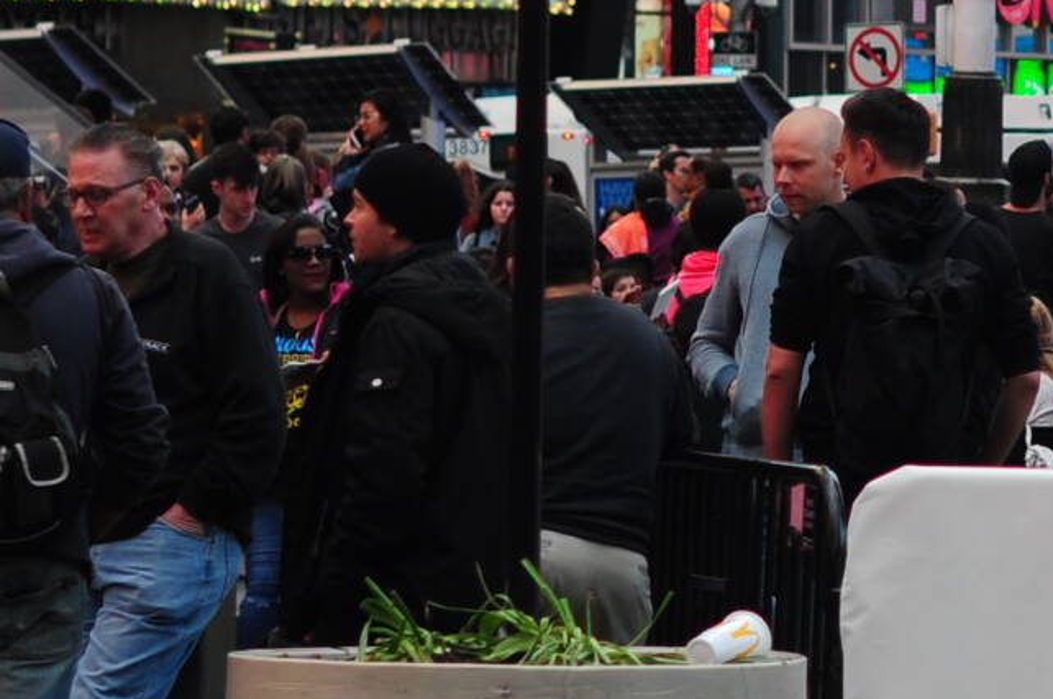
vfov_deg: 4.6
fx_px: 8733
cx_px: 1785
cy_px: 13
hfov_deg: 6.8
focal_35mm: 299
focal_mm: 50
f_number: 2.5
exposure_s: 1/250
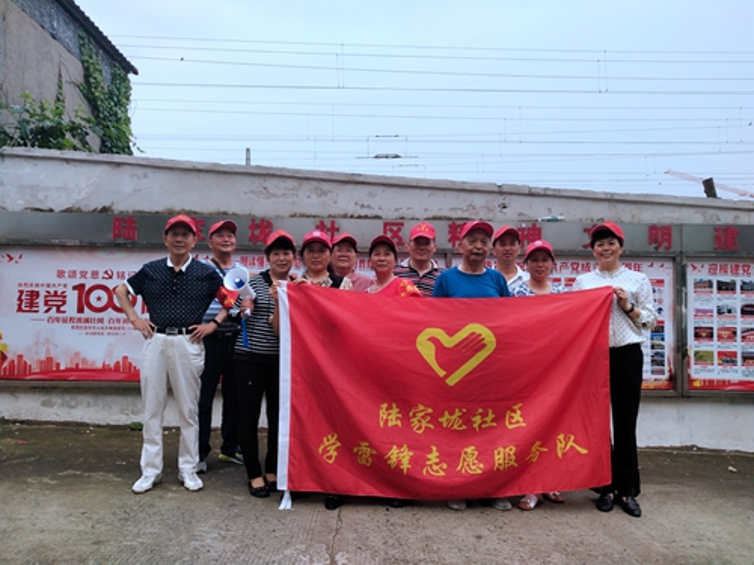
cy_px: 282
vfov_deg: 46.8
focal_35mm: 30
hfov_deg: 60.0
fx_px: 653
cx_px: 377
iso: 141
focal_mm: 3.95
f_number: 1.8
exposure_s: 1/100
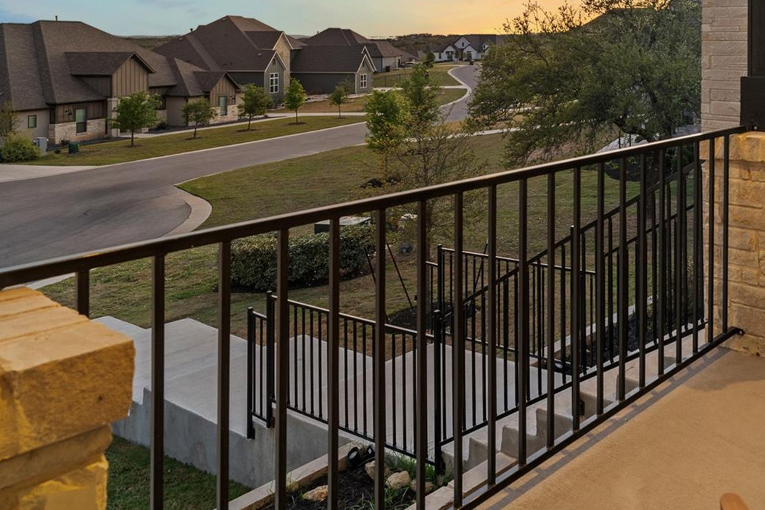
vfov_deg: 37.1
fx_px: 701
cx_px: 687
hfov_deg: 50.8
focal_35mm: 33
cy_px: 40
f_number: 6.3
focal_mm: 17
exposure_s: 1/1.25
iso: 400
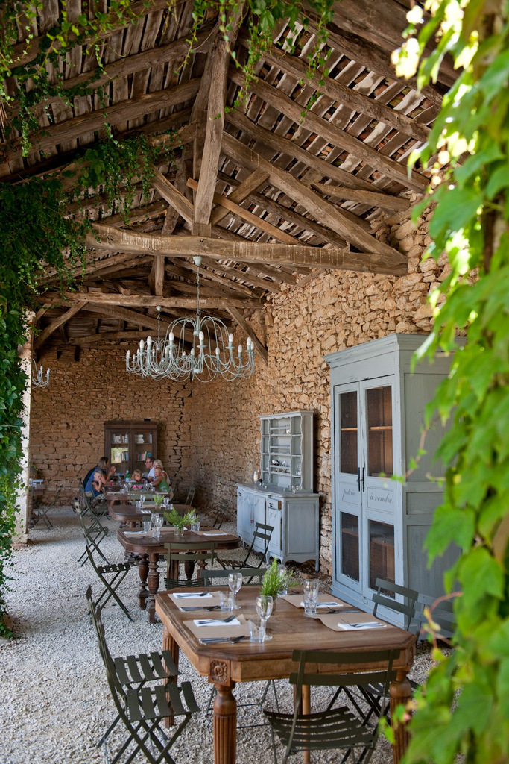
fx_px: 678
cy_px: 382
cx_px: 254
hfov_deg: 41.1
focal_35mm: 32
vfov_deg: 58.7
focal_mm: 32
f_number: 4.5
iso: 200
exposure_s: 1/80
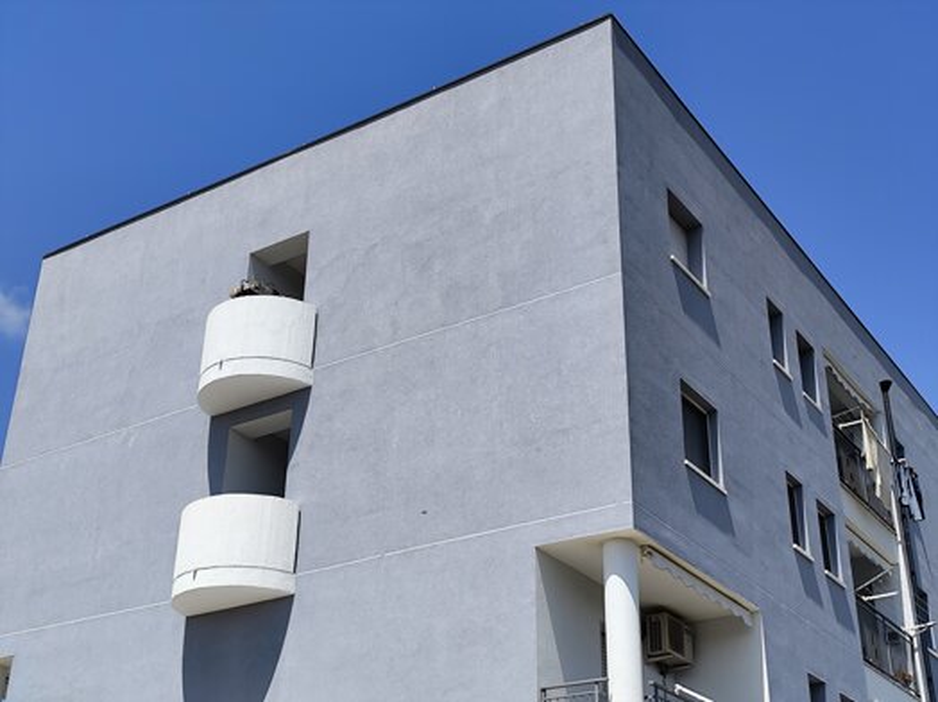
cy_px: 351
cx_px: 469
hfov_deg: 41.3
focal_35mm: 46
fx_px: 1245
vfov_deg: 31.5
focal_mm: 6.14
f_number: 1.65
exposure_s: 1/1057
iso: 50
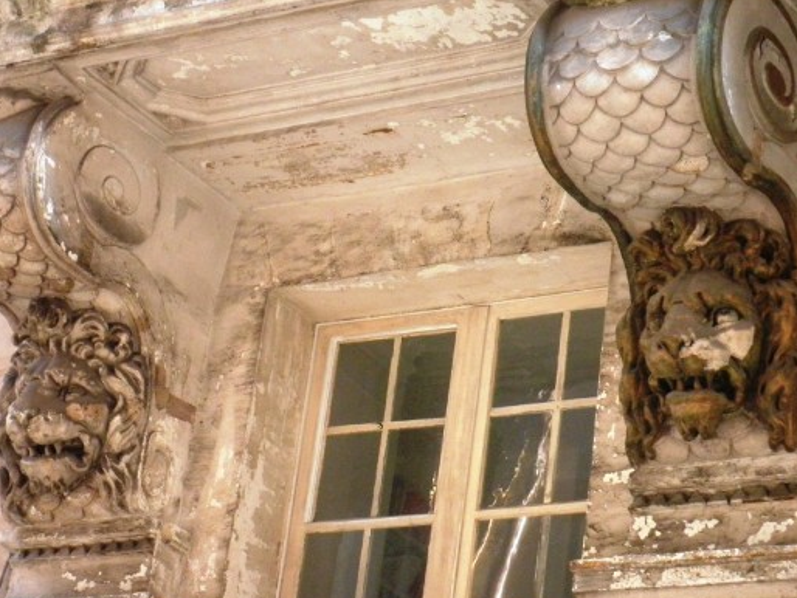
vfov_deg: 13.2
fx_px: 2580
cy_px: 370
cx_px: 412
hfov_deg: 17.6
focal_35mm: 112
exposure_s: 1/80
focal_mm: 16
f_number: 5.4
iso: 400
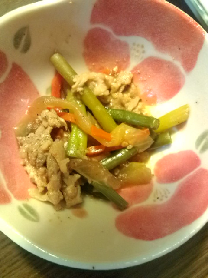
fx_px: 256
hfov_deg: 44.2
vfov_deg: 56.8
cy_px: 139
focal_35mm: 32
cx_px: 104
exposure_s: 1/3.85
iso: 161
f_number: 2.8
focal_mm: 3.3
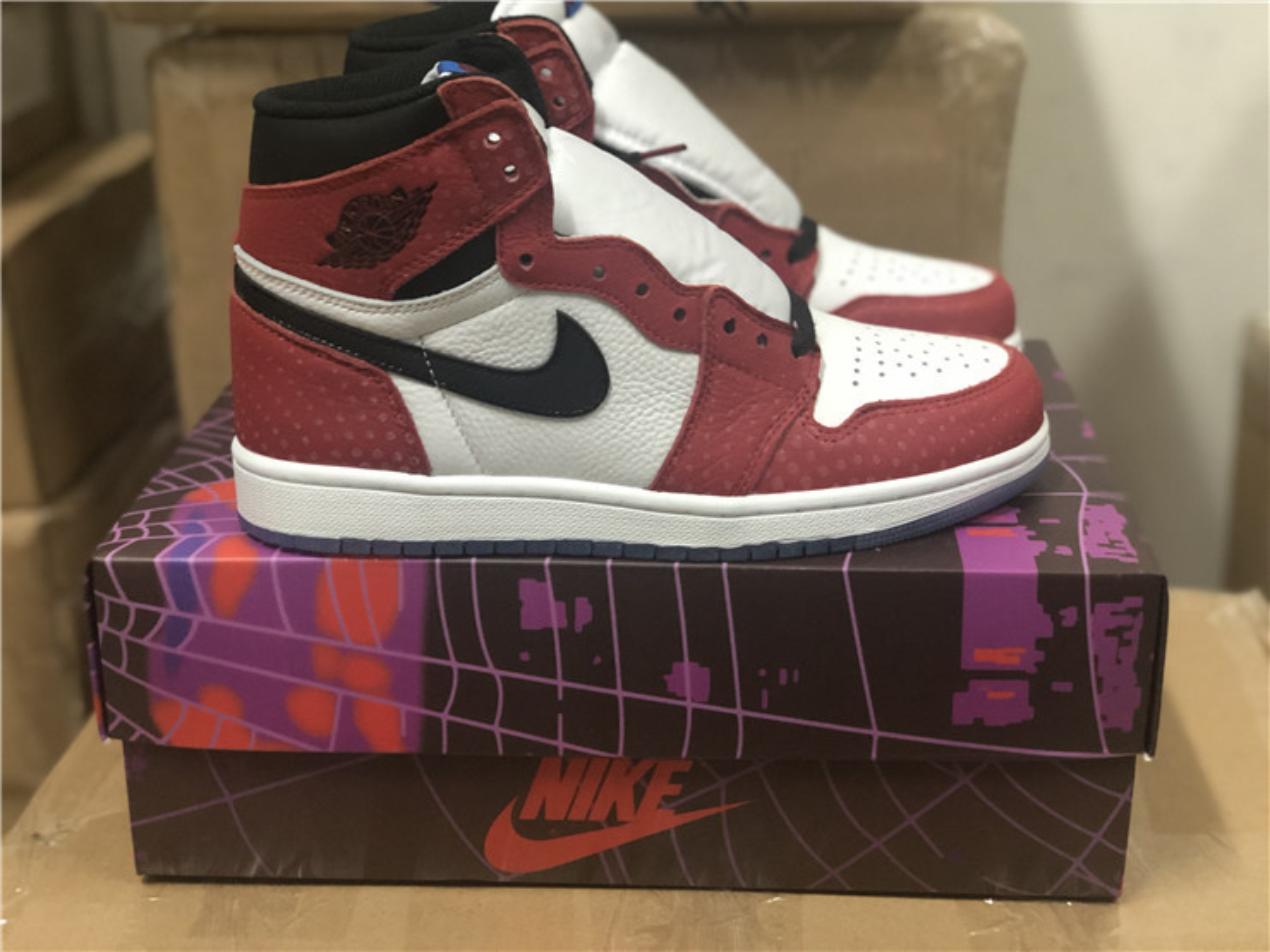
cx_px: 635
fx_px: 1908
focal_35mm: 52
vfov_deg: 28.0
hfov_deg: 36.8
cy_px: 476
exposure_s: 1/33
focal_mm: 6
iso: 640
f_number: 2.4
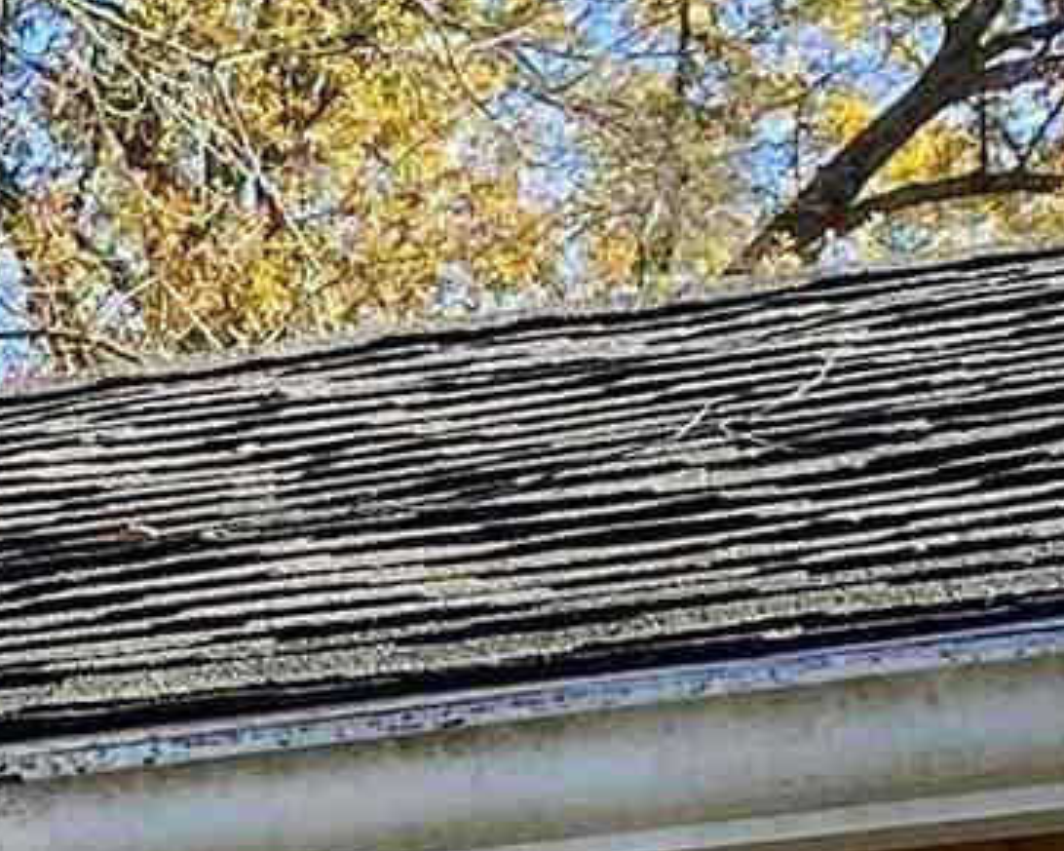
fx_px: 6737
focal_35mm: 214
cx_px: -1728
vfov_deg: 6.8
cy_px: 2179
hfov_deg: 8.1
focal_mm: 4.25
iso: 32
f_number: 1.8
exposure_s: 1/822
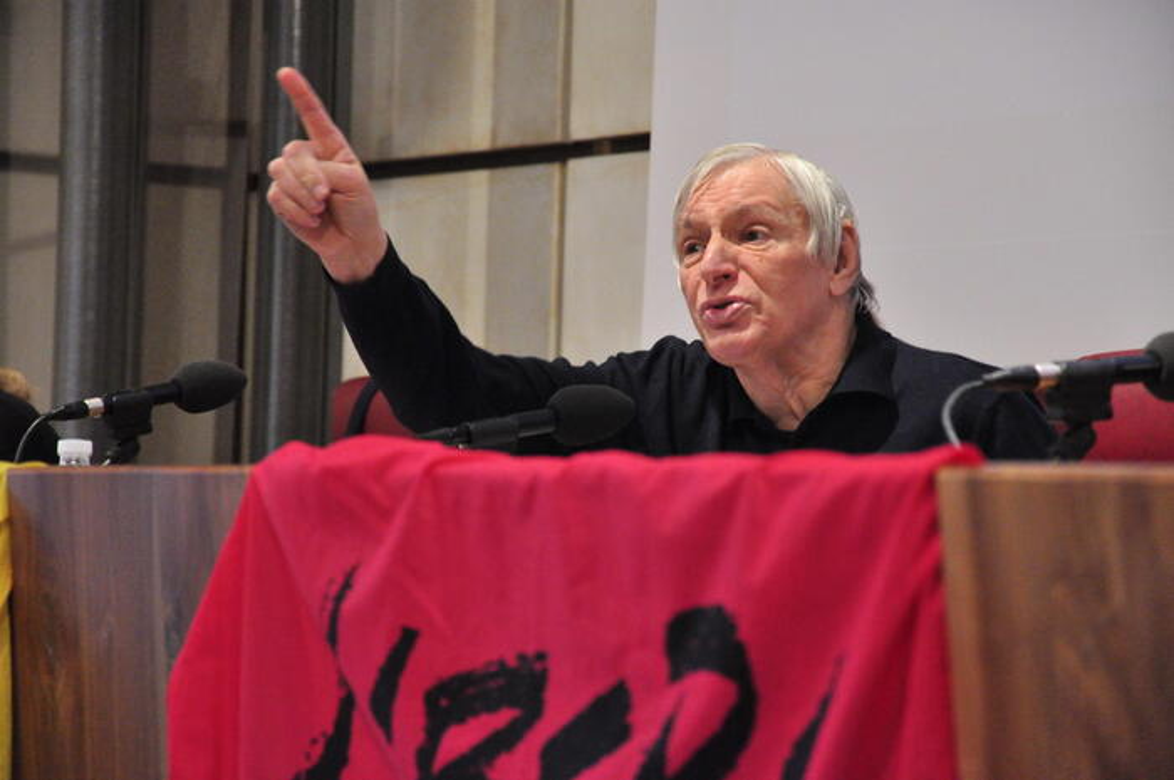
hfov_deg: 13.1
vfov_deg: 8.7
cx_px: 587
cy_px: 390
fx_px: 5130
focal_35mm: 158
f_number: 5.6
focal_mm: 105
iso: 2500
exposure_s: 1/50
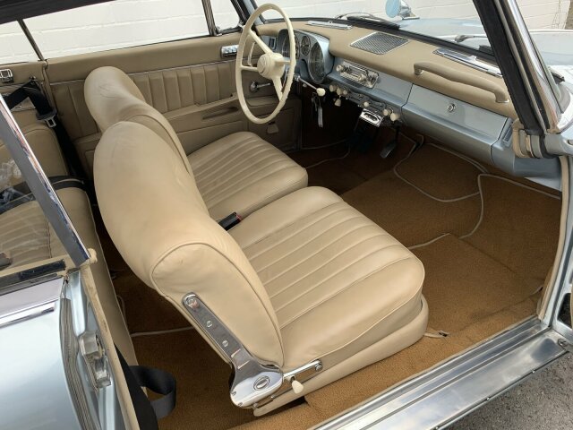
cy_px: 215
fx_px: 430
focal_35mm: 26
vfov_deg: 53.1
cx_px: 286
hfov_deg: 67.3
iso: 25
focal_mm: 4.25
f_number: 1.8
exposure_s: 1/348
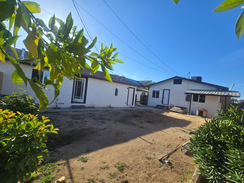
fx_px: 92
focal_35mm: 13
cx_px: 122
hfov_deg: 106.2
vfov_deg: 89.9
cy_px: 92
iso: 50
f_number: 2.2
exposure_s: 1/2204
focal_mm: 2.2
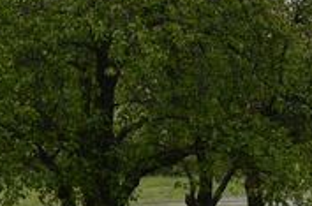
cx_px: 375
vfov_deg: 7.7
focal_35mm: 178
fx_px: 1537
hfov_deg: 11.4
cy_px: 162
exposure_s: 1/200
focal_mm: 21
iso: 100
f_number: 5
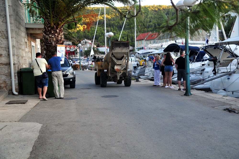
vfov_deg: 29.8
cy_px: 80
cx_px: 120
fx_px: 298
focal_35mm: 45
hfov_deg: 43.7
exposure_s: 1/320
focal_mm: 30
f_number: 5
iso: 320
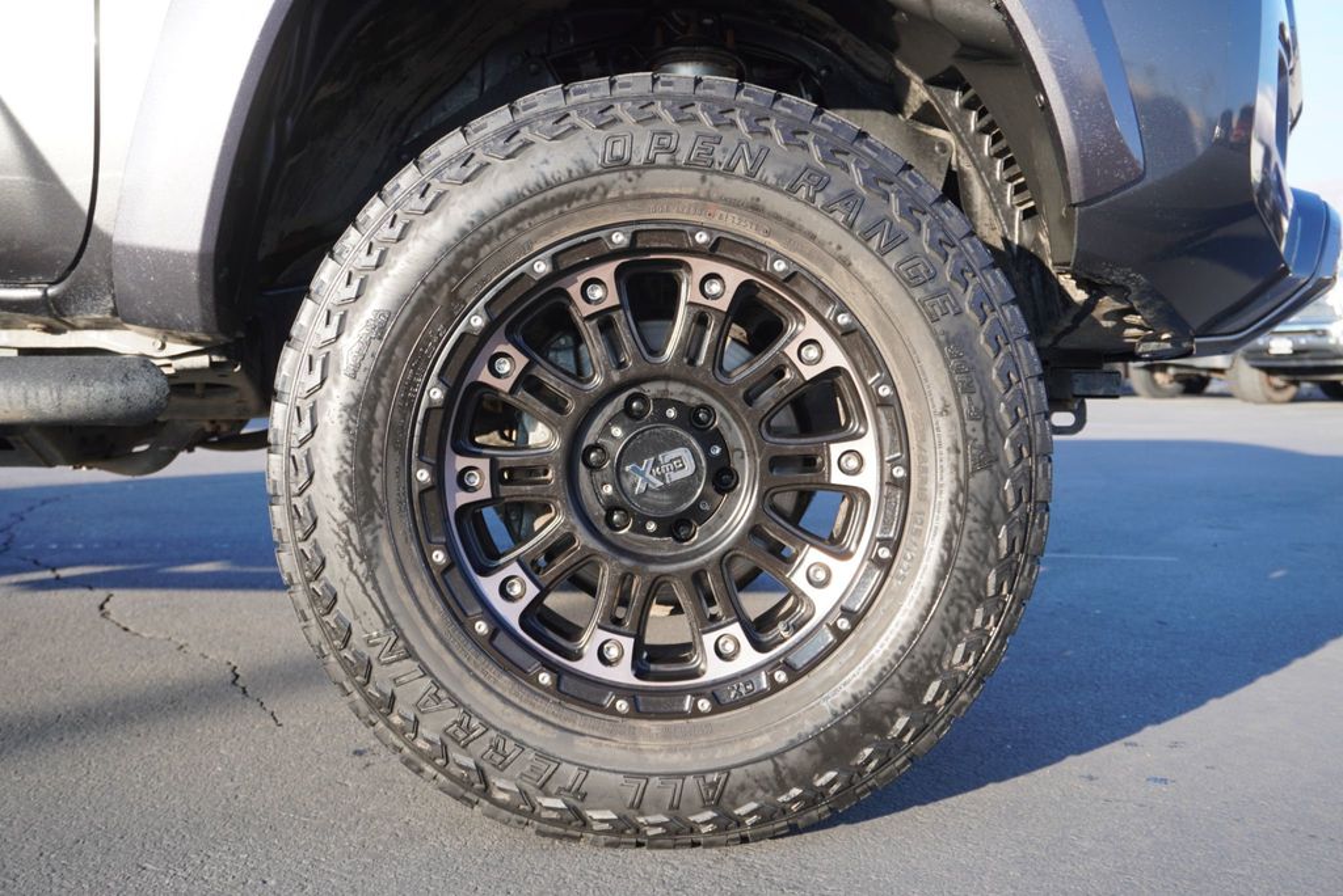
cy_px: 448
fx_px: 1344
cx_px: 672
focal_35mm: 36
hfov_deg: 53.1
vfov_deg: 36.9
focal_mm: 24
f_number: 5.6
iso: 100
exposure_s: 1/100
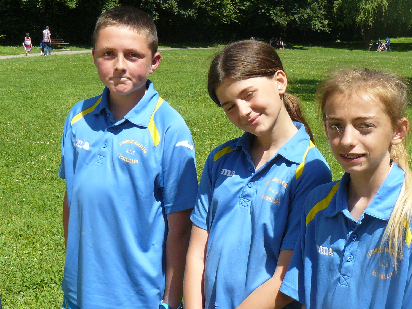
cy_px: 199
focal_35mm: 58
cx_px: 230
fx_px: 690
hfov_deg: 33.2
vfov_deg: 25.1
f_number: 5.6
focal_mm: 6
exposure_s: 1/250
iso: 100
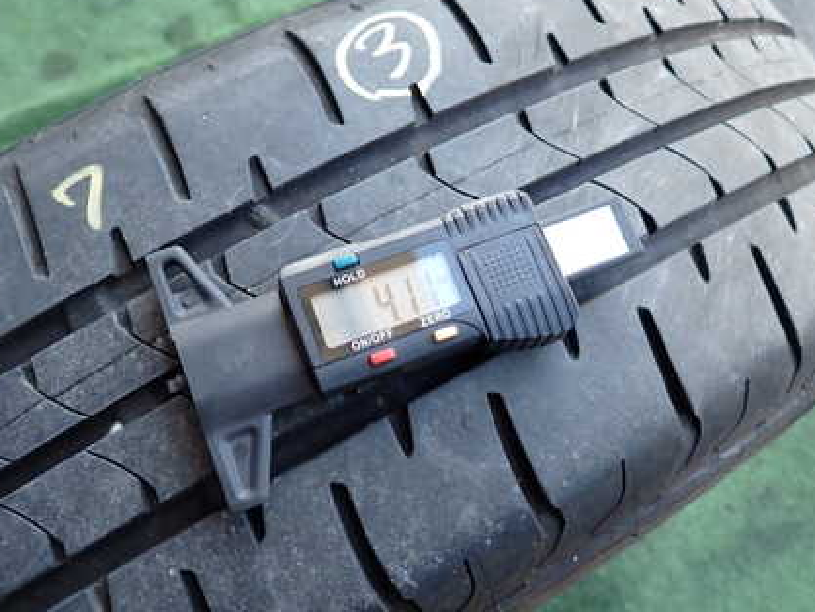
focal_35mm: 36
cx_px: 399
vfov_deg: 39.7
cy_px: 301
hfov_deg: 51.3
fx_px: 848
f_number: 2
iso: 200
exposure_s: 1/125
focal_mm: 4.5
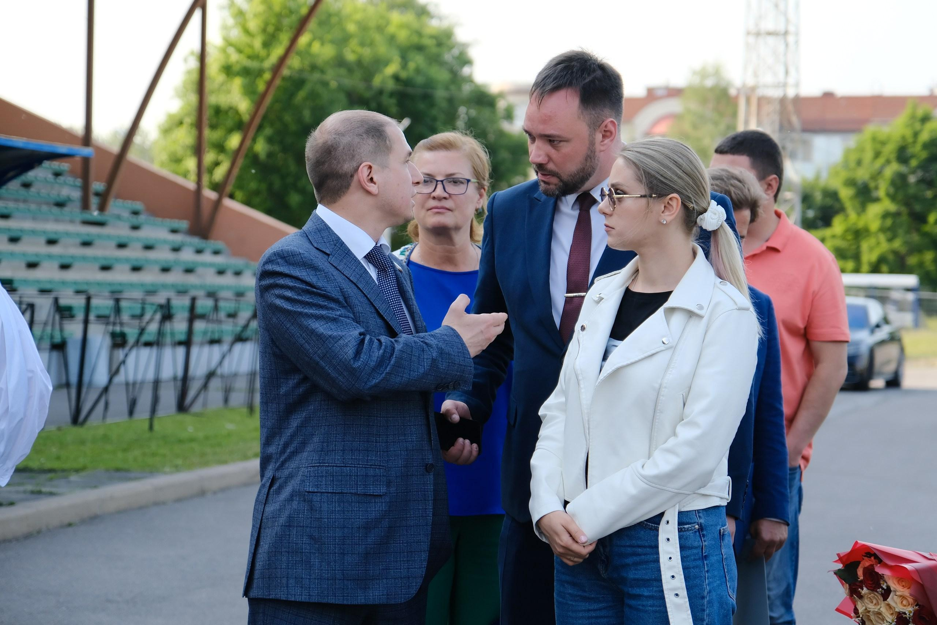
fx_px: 2629
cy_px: 312
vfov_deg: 13.6
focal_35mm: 101
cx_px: 468
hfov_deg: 20.2
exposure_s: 1/400
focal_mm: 67.5
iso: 320
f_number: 4
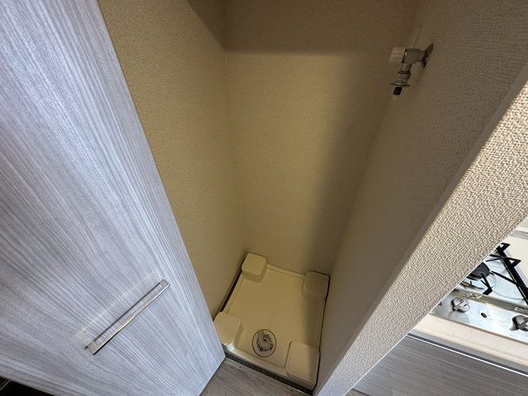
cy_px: 198
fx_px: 214
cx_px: 264
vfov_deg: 85.7
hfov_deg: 102.1
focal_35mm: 14
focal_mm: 2.22
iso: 320
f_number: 2.2
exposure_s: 1/60
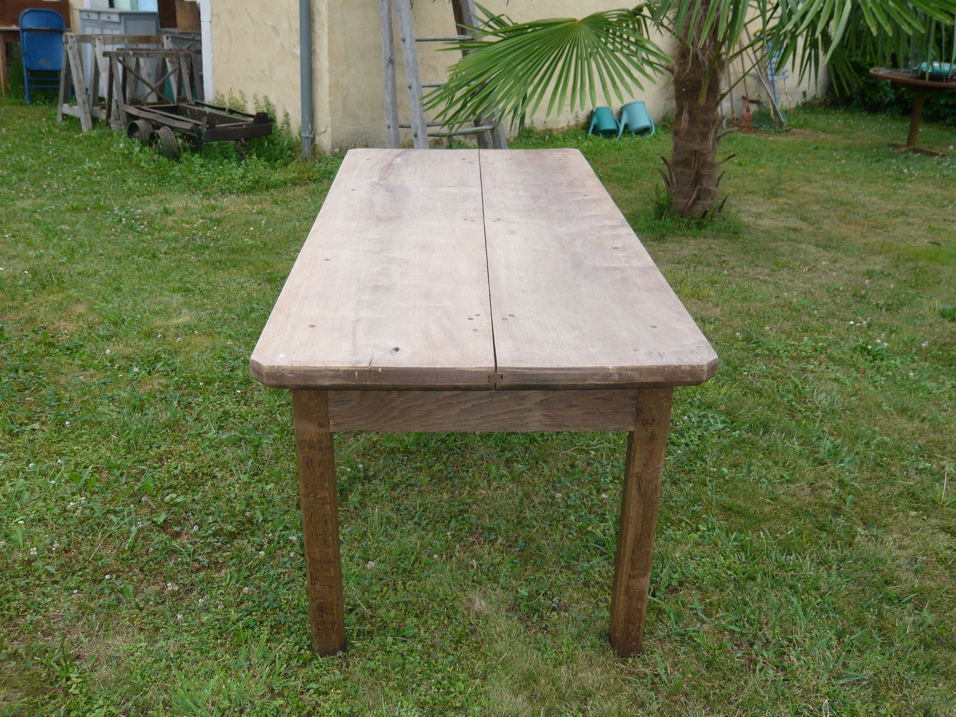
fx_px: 939
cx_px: 478
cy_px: 358
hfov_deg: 54.0
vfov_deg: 41.8
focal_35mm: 34
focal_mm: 5.5
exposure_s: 1/160
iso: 100
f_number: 3.1
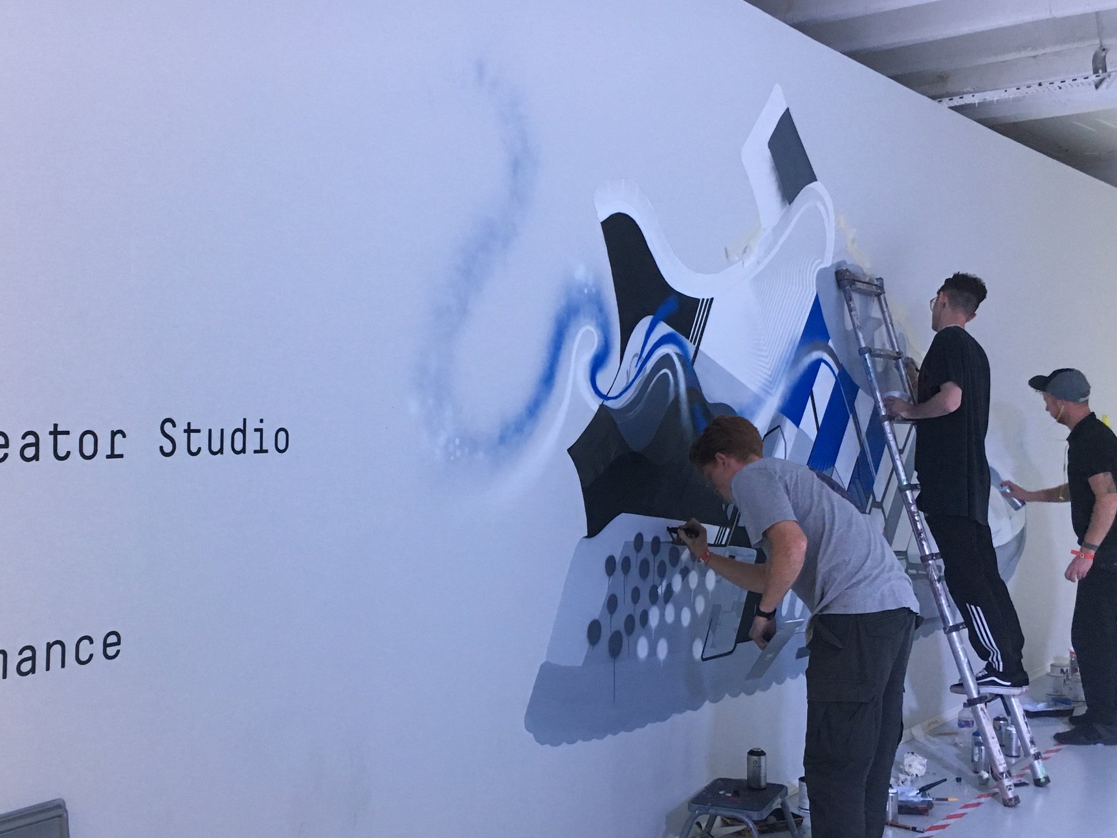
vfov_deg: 34.3
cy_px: 500
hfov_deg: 44.6
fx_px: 1355
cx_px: 467
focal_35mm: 42
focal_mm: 4.15
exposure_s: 1/33
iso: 160
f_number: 2.2
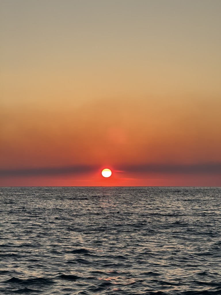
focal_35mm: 120
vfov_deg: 16.4
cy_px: 148
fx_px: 1021
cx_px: 110
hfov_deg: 12.3
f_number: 2.8
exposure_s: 1/558
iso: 64
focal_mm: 15.66
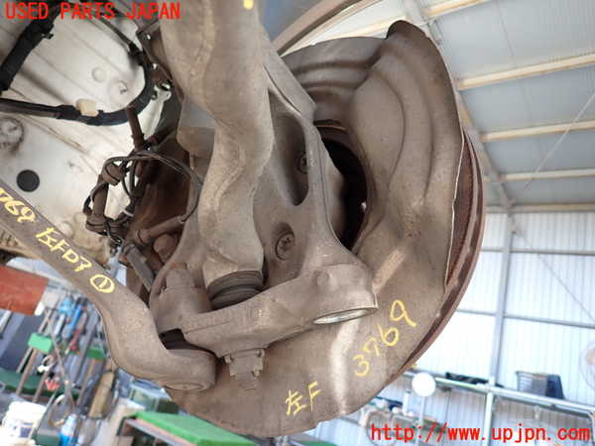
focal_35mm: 25
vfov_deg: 54.9
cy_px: 223
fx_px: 430
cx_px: 298
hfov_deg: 69.4
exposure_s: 1/100
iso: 100
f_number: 2
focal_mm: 4.5
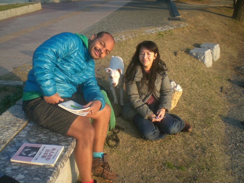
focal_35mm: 38
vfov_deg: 37.7
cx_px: 122
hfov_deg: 49.0
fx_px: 268
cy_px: 92
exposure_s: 1/320
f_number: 3.1
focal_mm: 6.3
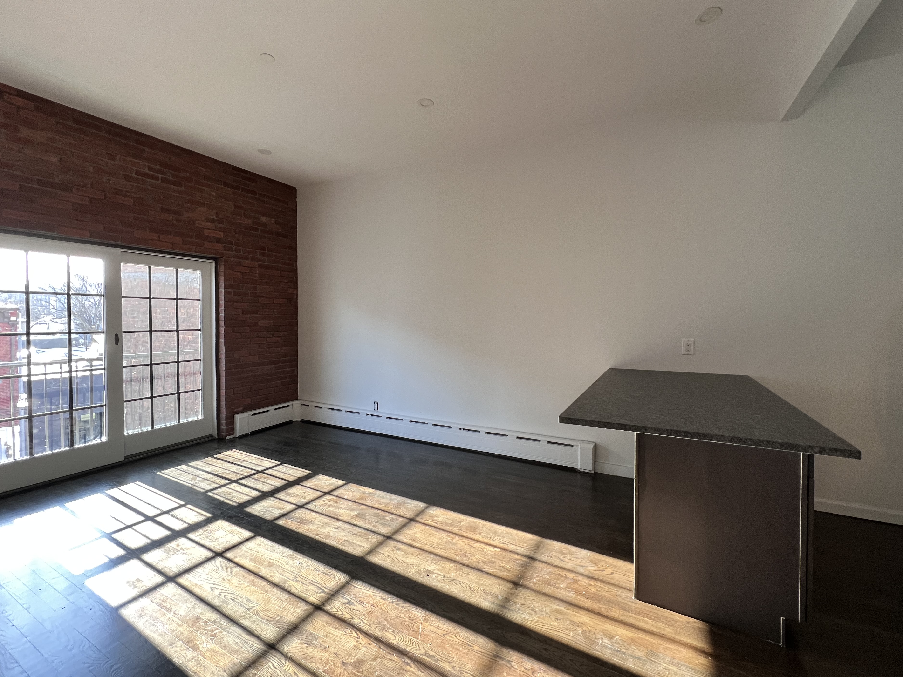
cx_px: 459
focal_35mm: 14
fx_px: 365
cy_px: 330
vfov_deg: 85.7
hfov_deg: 102.1
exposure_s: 1/120
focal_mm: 1.57
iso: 160
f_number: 1.8
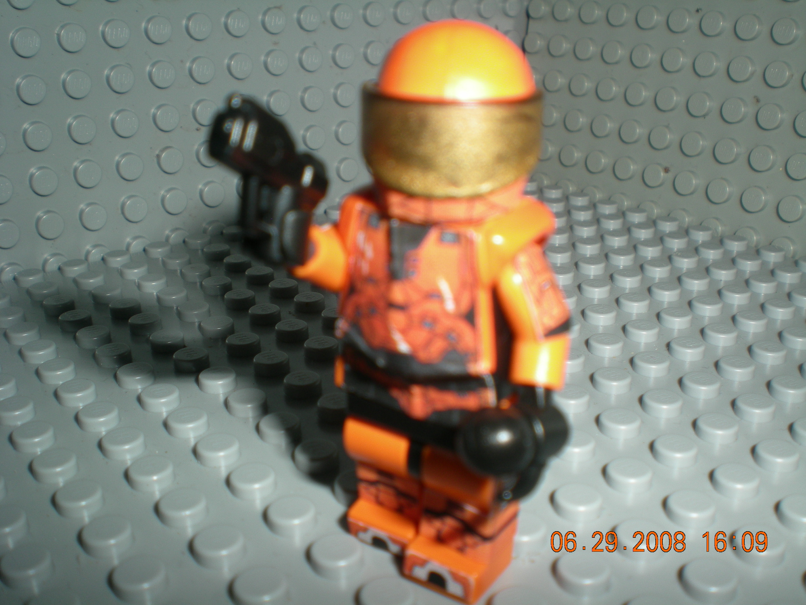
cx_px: 403
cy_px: 302
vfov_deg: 37.7
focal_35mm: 38
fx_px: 885
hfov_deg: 49.0
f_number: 4.6
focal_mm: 6.3
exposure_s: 1/60
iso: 50
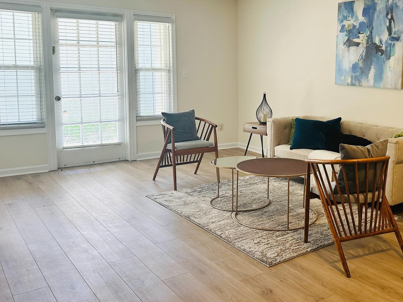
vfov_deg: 38.4
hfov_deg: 48.4
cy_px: 115
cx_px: 296
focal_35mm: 37
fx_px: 431
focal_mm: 6.86
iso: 160
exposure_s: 1/120
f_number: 1.78
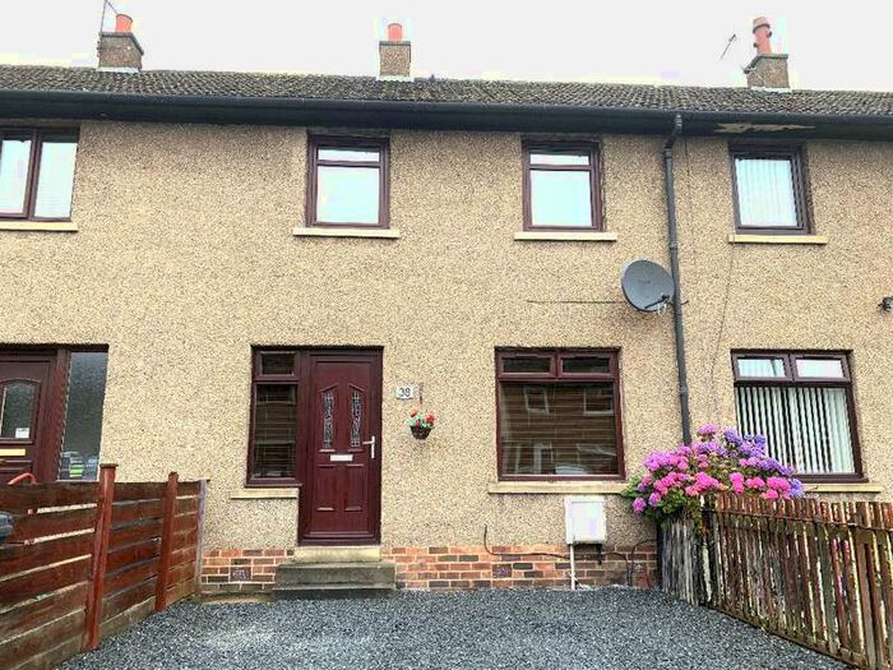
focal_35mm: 26
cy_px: 335
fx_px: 671
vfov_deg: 53.1
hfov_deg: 67.3
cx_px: 446
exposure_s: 1/363
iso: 25
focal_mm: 4.25
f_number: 1.8
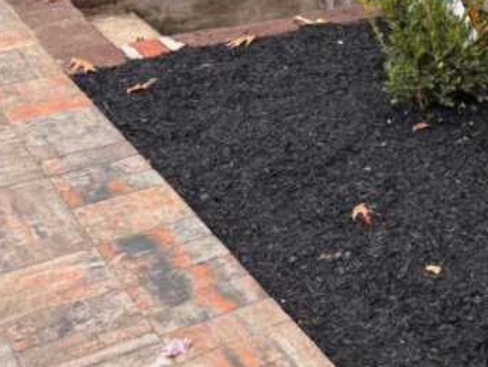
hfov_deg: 23.7
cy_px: 55
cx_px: 657
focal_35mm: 71
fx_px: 1002
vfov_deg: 20.4
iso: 100
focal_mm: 6.76
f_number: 1.78
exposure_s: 1/121
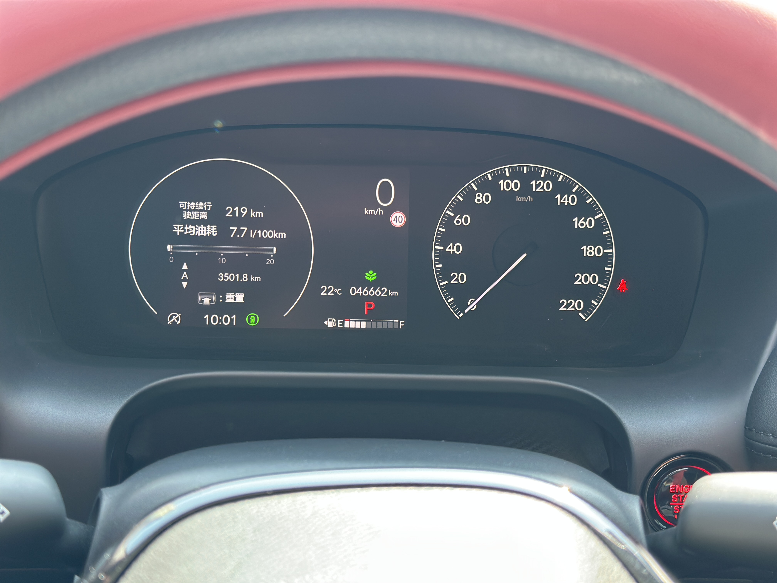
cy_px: 292
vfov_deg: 30.3
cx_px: 388
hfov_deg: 39.7
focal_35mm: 48
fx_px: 1077
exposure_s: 1/63
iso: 125
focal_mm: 6.86
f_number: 1.78
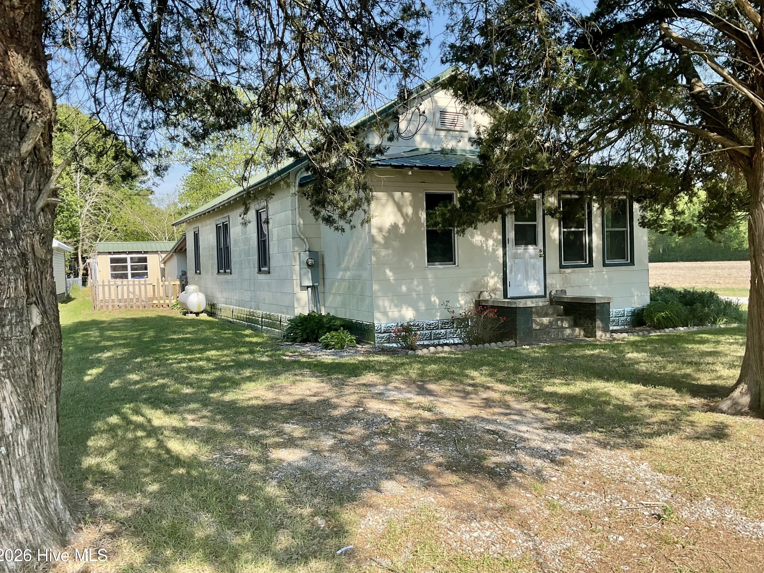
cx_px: 376
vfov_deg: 46.8
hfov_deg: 60.0
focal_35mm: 30
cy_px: 286
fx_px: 662
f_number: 1.8
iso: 16
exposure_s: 1/666
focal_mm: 3
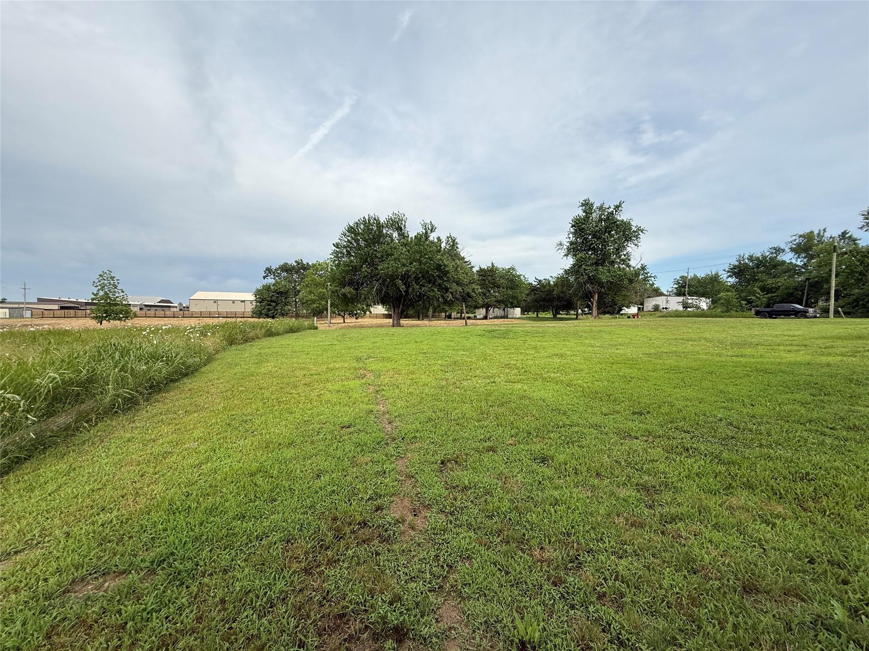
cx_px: 434
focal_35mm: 14
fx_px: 351
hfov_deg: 102.1
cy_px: 326
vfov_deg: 85.7
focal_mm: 2.22
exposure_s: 1/1312
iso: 50
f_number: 2.2
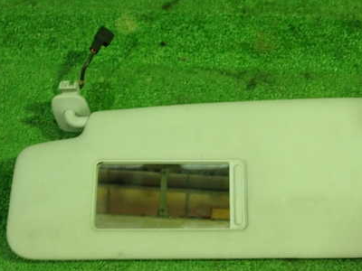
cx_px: 231
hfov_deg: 39.3
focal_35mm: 48
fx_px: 502
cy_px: 144
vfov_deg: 30.3
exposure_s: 1/60
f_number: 2.4
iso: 800
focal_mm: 5.87
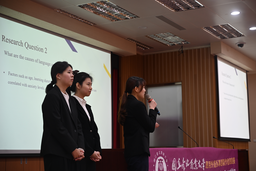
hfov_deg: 31.0
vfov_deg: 20.9
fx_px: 462
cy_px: 86
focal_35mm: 65
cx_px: 128
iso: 450
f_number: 4
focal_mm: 65
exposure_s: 1/125
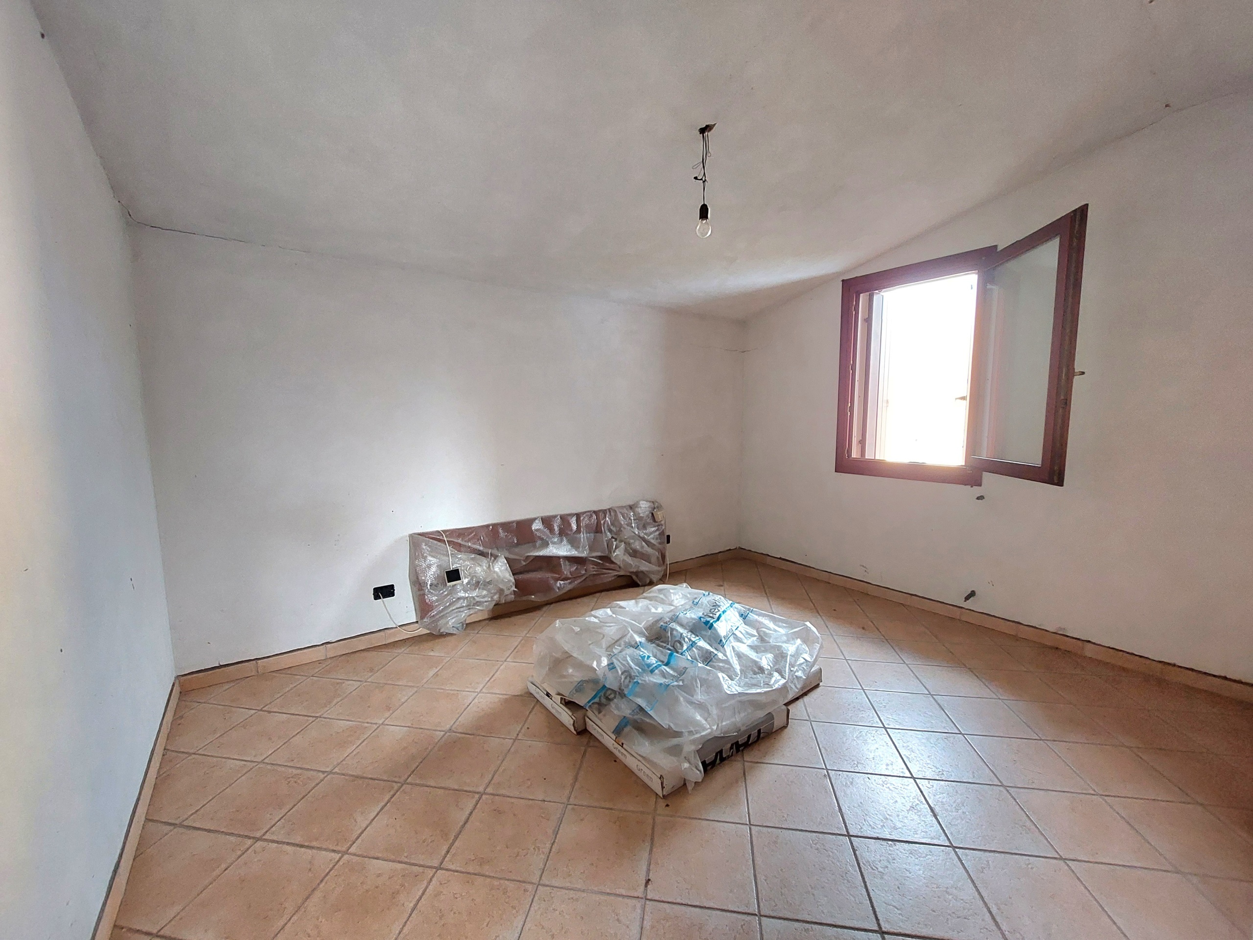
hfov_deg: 106.2
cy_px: 470
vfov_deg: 89.9
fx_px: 471
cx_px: 626
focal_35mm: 13
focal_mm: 1.74
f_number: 2.2
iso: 200
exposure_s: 1/60.2
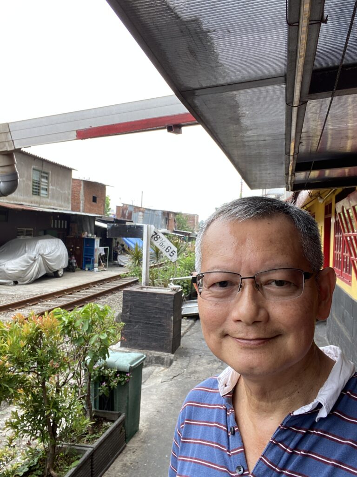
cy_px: 238
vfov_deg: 60.0
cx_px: 178
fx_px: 413
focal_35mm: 30
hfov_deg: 46.8
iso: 25
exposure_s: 1/122
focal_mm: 2.71
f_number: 2.2
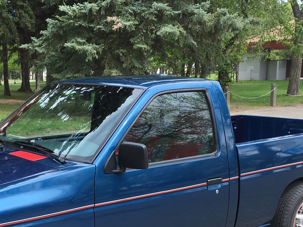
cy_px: 193
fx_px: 516
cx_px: 94
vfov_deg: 24.3
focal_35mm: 59
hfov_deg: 32.4
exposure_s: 1/407
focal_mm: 4.15
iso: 25
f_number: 2.2
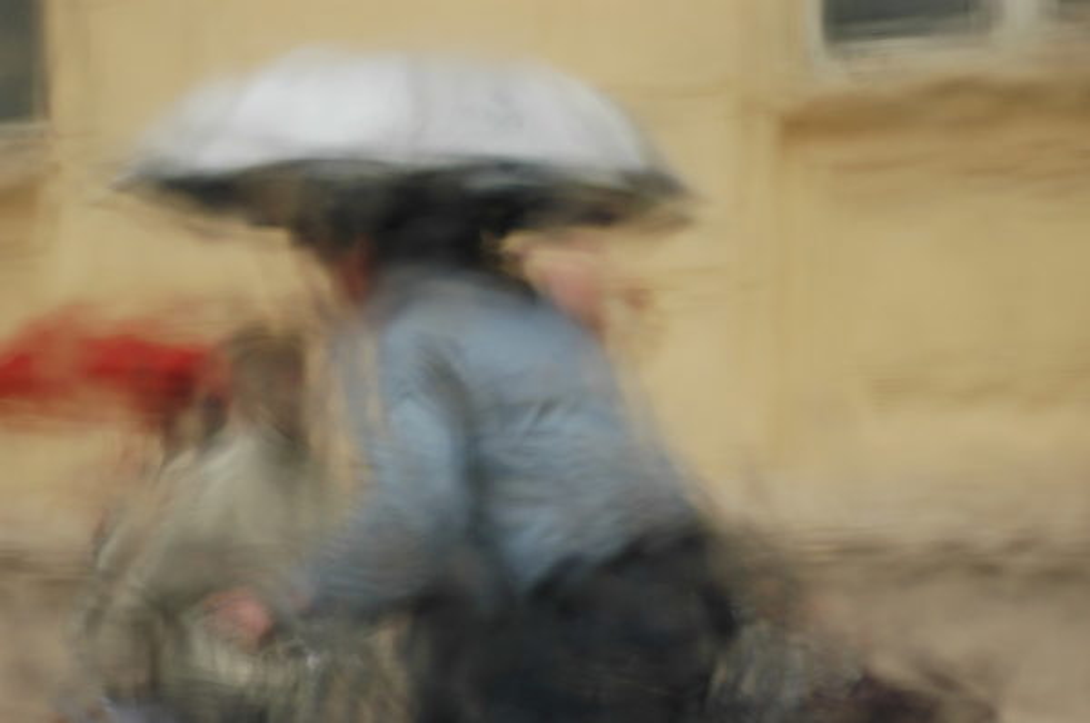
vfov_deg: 13.0
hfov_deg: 19.5
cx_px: 545
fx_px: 3174
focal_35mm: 105
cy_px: 362
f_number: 4
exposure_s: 1/125
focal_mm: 70
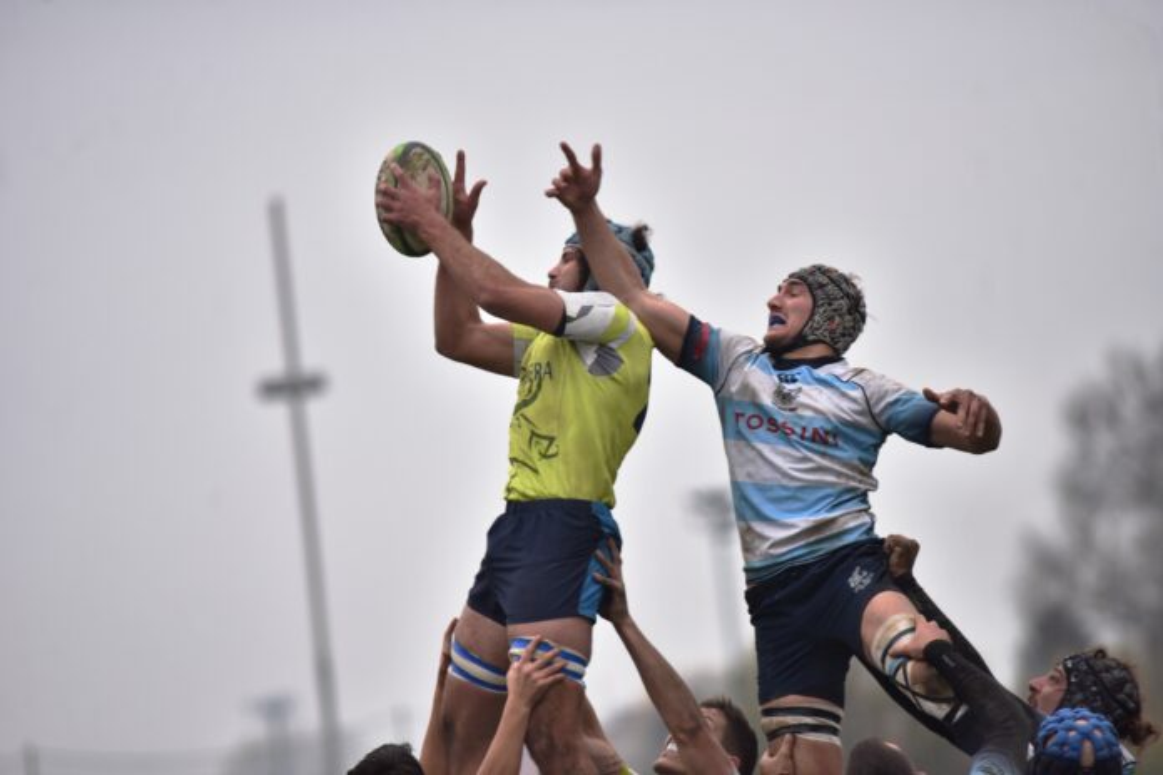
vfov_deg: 4.6
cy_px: 388
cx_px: 582
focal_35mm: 300
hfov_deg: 6.9
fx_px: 9691
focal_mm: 300
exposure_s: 1/1000
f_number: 4
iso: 1250
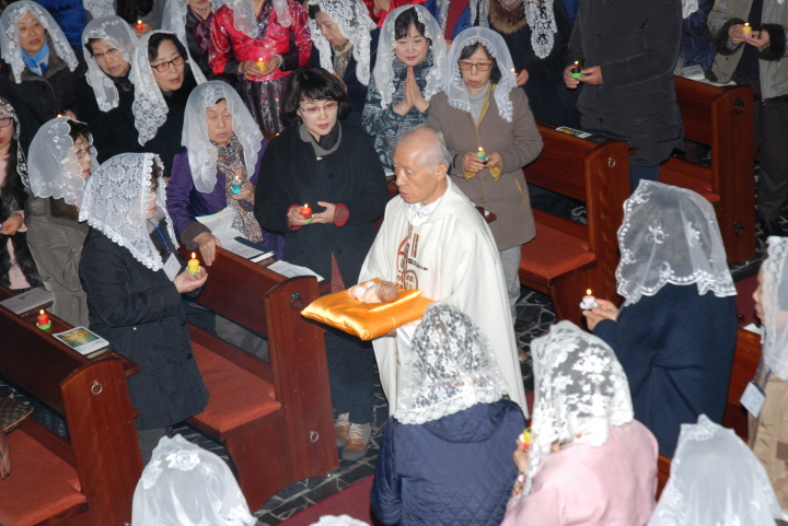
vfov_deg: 16.6
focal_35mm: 82
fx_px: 1807
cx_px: 394
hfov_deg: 24.6
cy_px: 263
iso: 400
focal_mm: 55
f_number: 4.5
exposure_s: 1/60
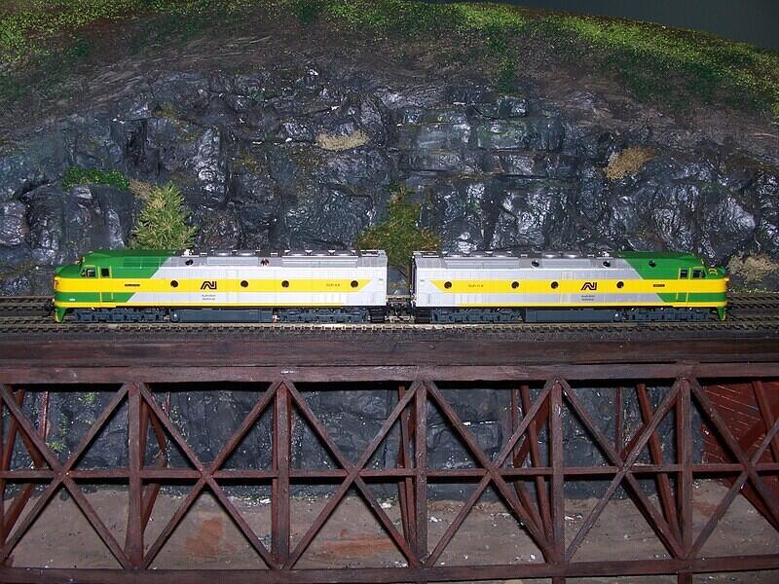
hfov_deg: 52.6
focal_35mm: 35
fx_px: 788
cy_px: 292
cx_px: 390
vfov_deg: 40.7
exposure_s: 1/60
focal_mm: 6
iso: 80
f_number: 2.8
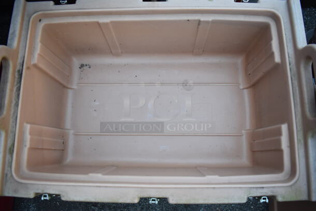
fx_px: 237
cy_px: 106
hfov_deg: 67.3
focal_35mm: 27
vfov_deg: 48.0
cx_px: 158
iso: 800
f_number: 3.5
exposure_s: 1/250
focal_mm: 18
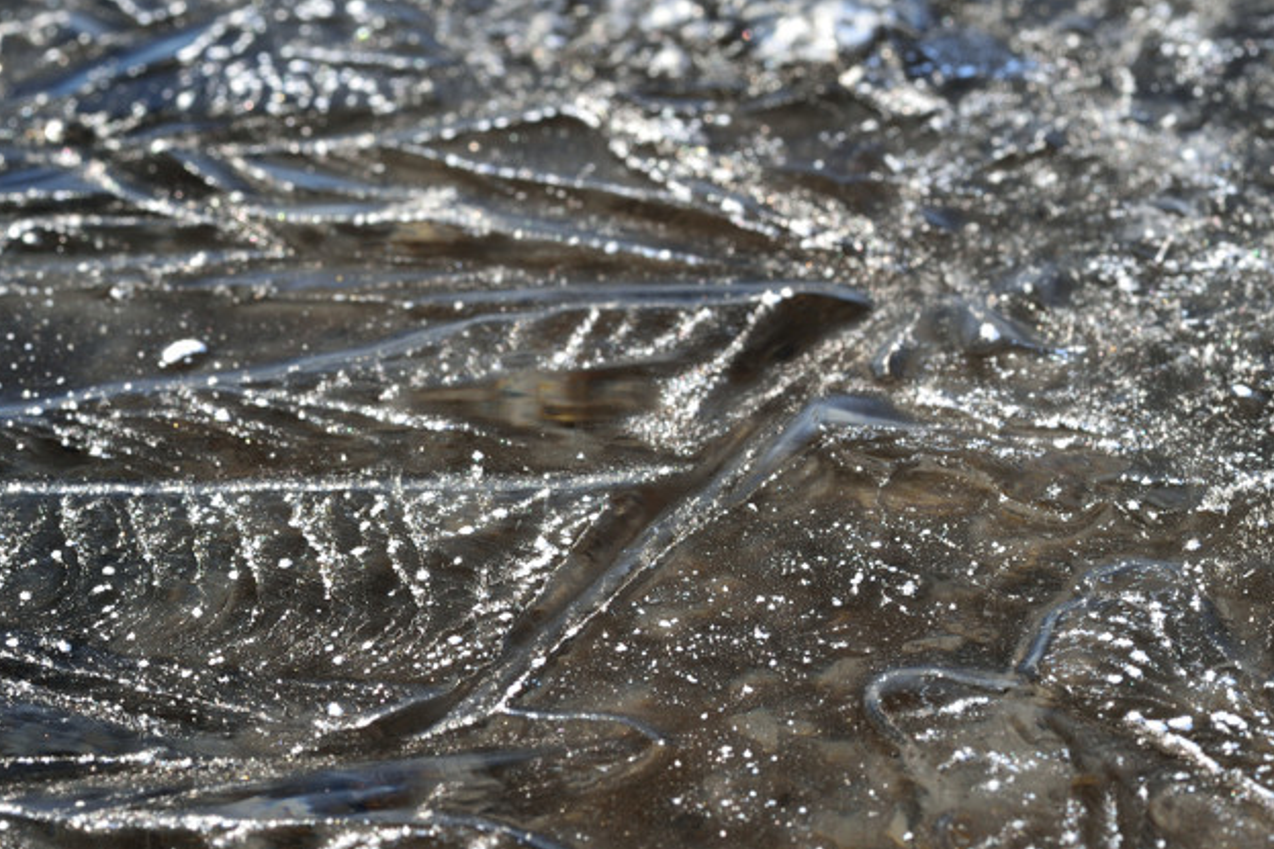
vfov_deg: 9.2
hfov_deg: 13.8
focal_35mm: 148
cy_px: 695
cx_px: 331
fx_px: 5236
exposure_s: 1/4
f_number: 22
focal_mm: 90
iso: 100
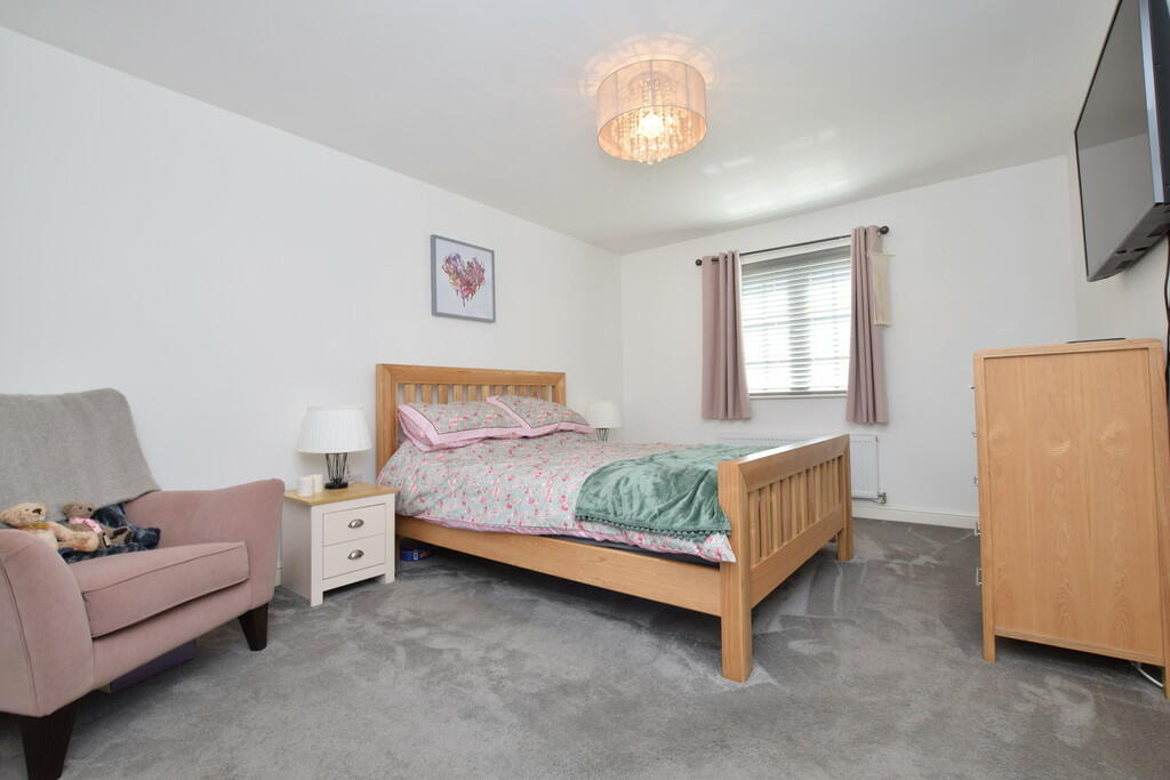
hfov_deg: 100.4
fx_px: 488
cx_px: 585
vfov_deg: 77.3
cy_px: 390
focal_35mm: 15
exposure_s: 1/15
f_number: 8
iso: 280
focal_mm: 10
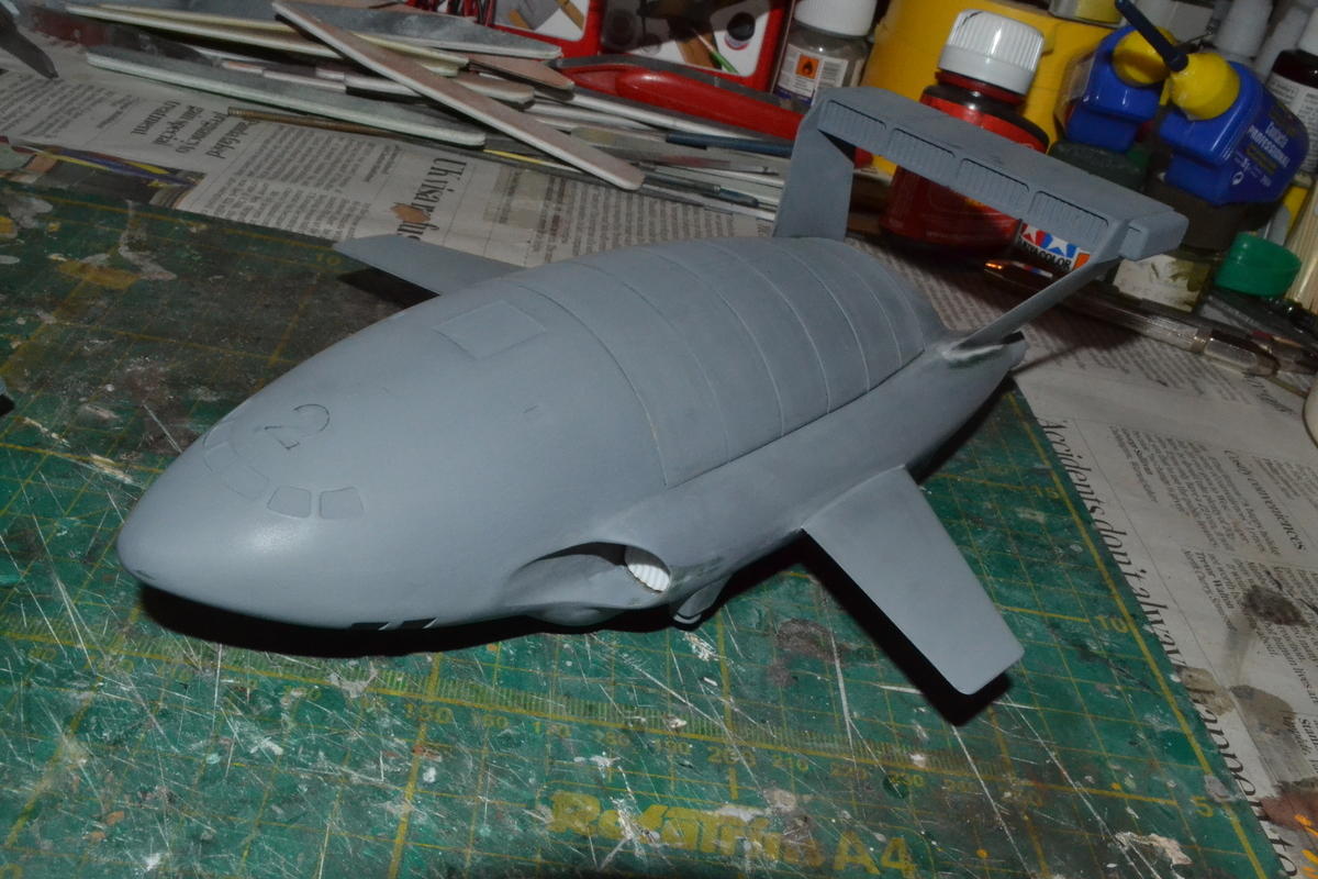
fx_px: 1318
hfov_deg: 53.1
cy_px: 440
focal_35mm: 36
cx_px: 659
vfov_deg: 36.9
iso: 3200
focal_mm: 24
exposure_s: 1/60
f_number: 25
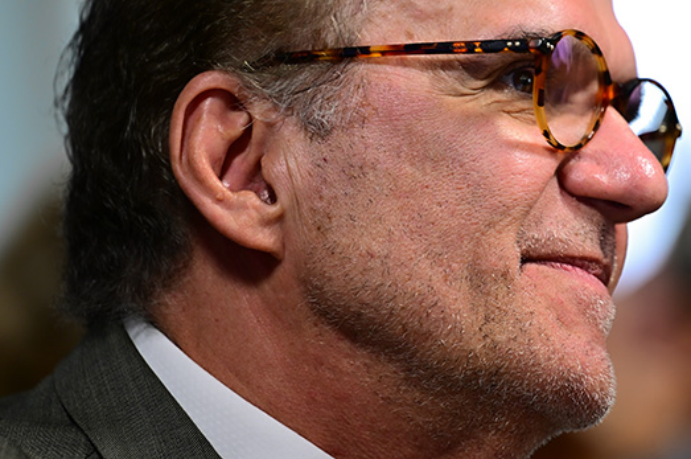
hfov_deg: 6.3
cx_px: 543
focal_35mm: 329
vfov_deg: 4.2
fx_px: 6305
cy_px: 91
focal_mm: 200
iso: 400
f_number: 2.8
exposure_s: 1/50
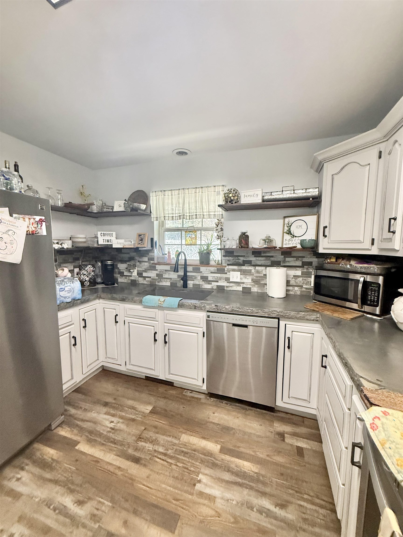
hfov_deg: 85.7
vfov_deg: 102.1
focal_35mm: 14
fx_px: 217
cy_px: 268
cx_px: 202
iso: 250
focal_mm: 2.22
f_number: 2.2
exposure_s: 1/116
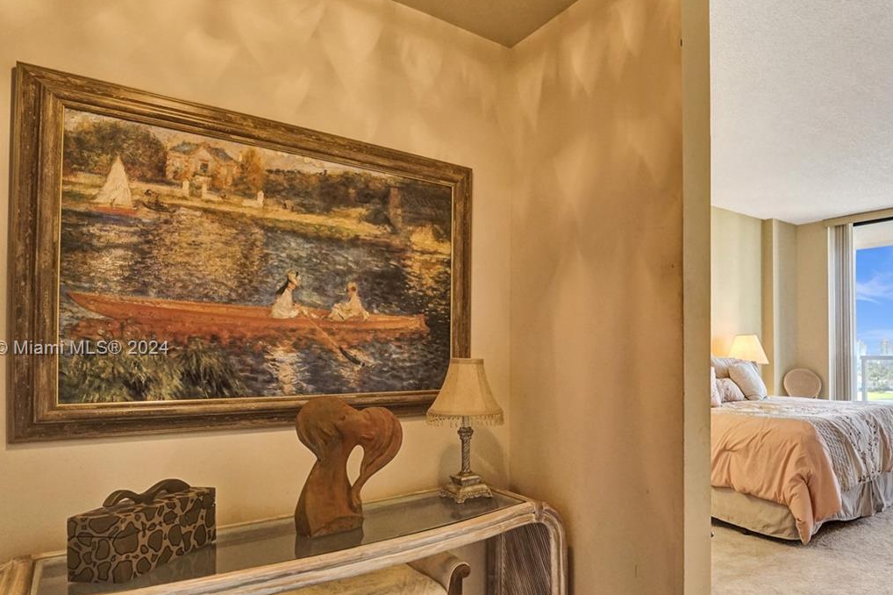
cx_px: 590
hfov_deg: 76.3
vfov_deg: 56.9
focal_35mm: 22
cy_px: 349
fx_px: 546
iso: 1250
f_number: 5
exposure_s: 1/400
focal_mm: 14
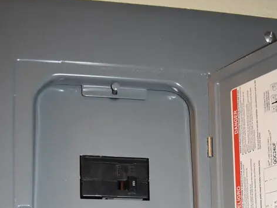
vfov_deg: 19.3
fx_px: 528
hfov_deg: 29.4
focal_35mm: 66
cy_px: 317
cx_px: 150
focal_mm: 18
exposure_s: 1/60
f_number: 3.5
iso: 1400
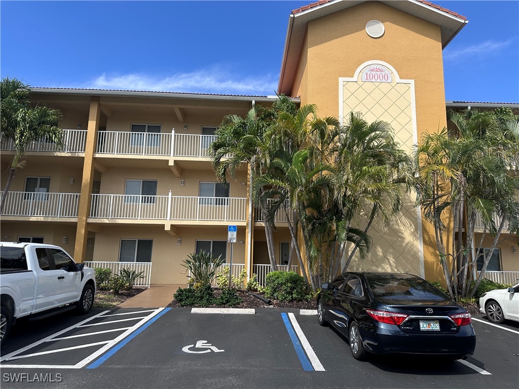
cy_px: 194
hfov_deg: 71.6
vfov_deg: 56.8
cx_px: 260
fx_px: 360
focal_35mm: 24
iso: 80
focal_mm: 6.86
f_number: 1.78
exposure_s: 1/3356
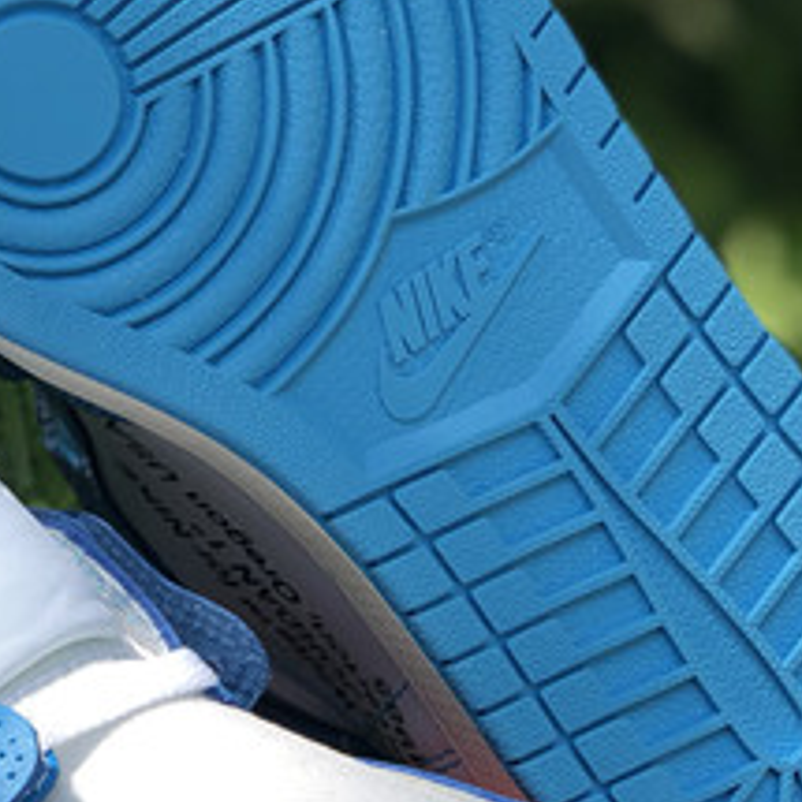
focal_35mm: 158
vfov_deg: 11.1
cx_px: -75
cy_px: 502
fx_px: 4142
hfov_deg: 10.9
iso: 16
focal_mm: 6
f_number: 2.4
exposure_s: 1/224
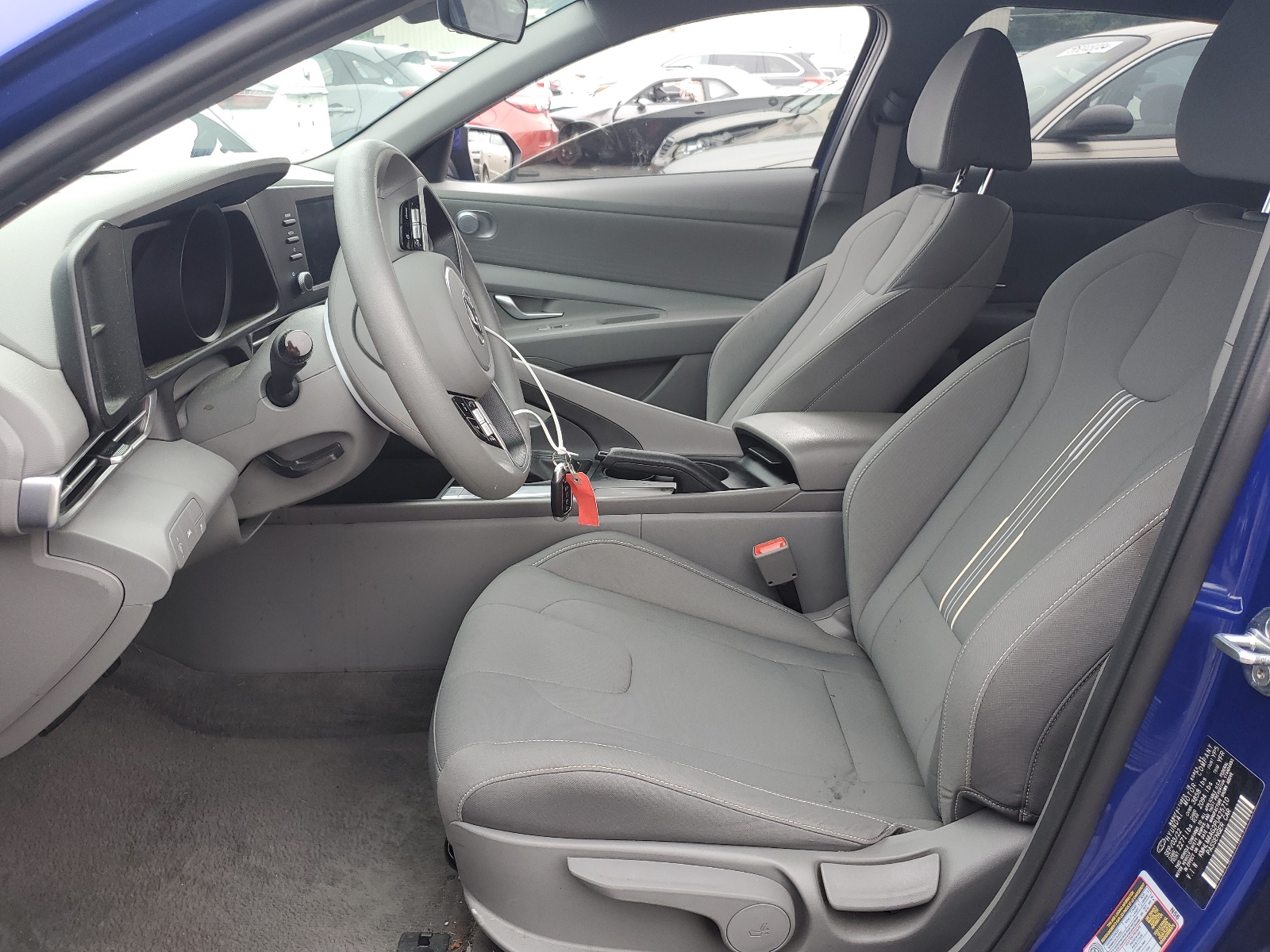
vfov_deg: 53.1
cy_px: 476
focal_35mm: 26
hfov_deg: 67.3
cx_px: 635
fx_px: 954
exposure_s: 1/141
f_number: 1.5
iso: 50
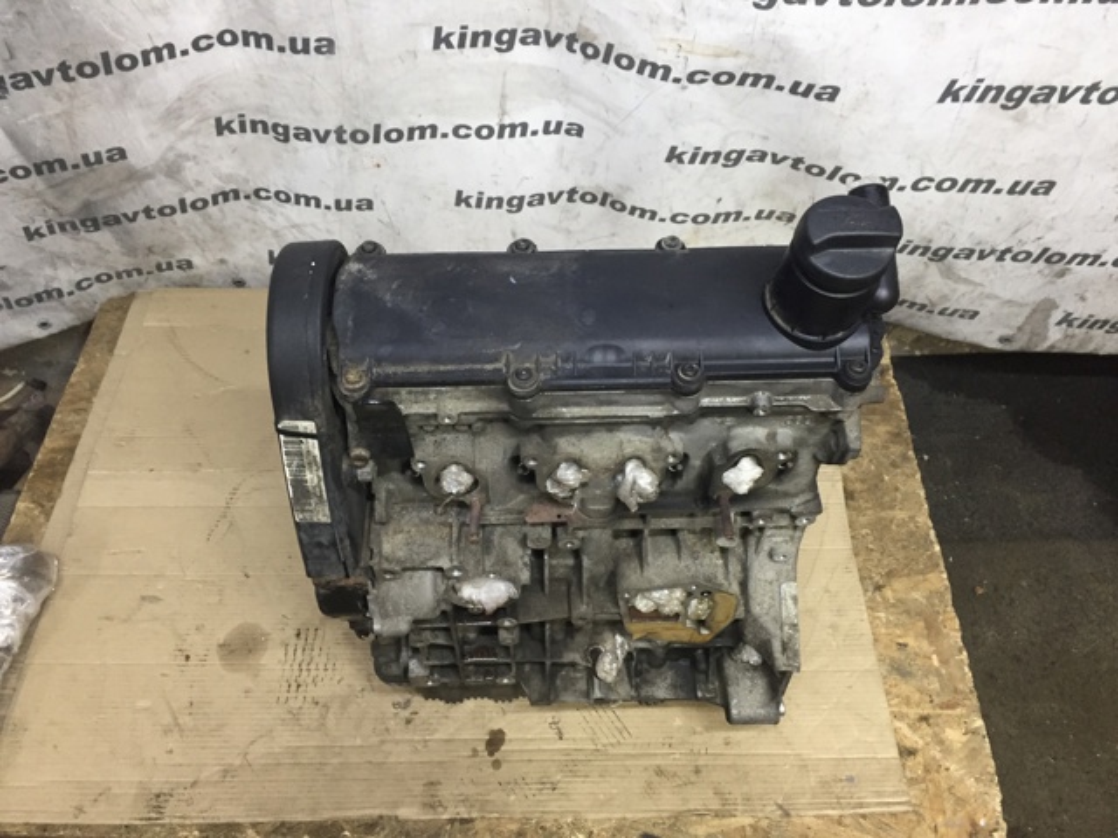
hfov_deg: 61.7
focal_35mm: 29
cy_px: 419
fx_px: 937
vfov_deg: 48.2
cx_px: 559
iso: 80
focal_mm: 4.15
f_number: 2.2
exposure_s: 1/33
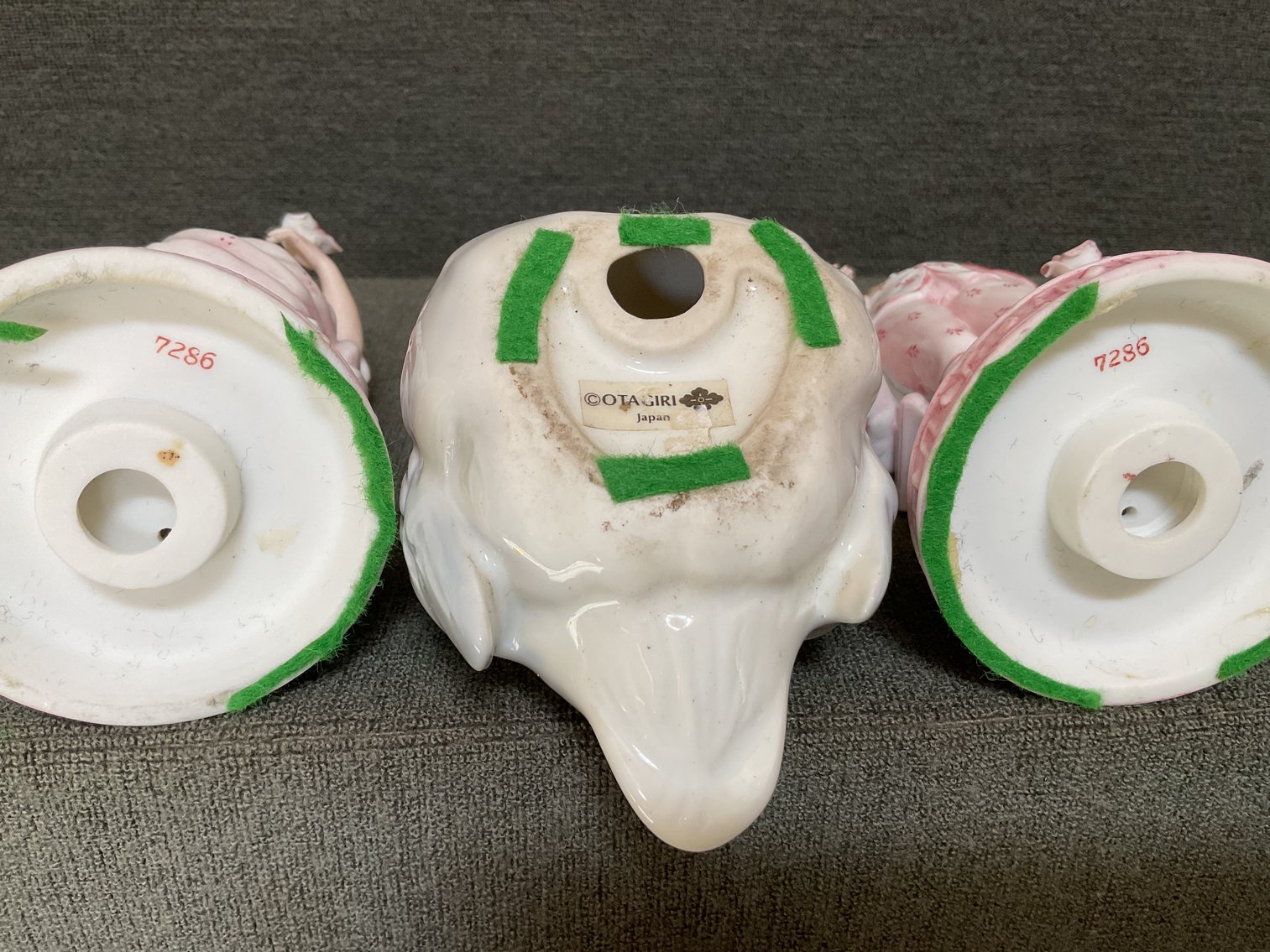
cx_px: 635
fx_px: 1064
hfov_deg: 61.7
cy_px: 476
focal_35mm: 29
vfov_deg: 48.2
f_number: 1.8
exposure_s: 1/60
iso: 50
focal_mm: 3
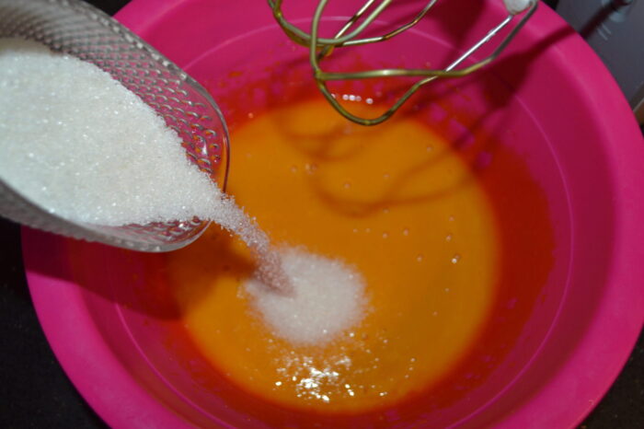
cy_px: 214
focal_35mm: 36
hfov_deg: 53.2
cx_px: 322
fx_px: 644
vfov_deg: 36.8
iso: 400
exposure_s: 1/60
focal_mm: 24
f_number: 4
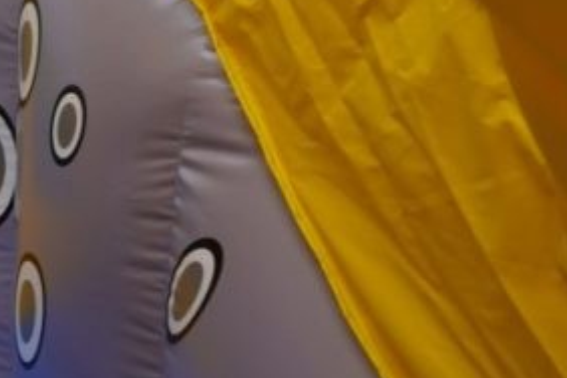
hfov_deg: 18.7
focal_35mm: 87
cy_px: 369
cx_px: -426
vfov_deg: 15.4
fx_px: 1370
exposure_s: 1/100
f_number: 7.1
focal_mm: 16
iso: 100
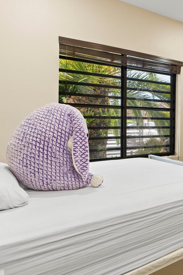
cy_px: 124
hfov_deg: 42.9
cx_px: 147
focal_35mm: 29
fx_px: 221
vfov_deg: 63.5
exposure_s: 1/13
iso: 800
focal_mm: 16
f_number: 4
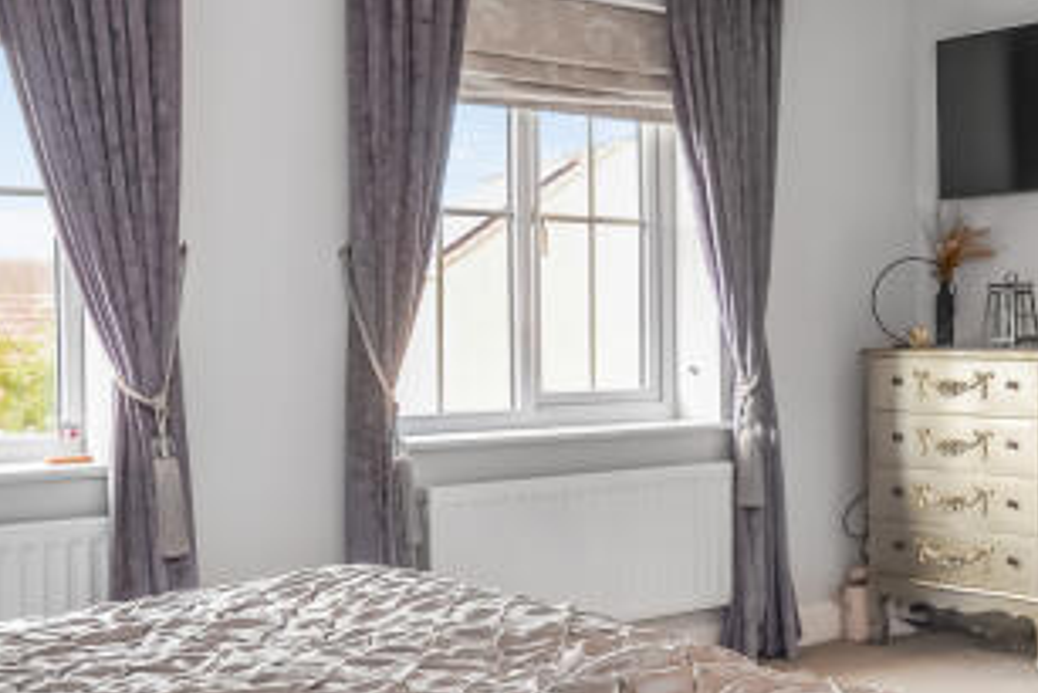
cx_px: 747
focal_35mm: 50
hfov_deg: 38.8
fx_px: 1442
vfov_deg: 26.9
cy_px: 450
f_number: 8
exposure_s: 1/13
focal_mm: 15
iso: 100
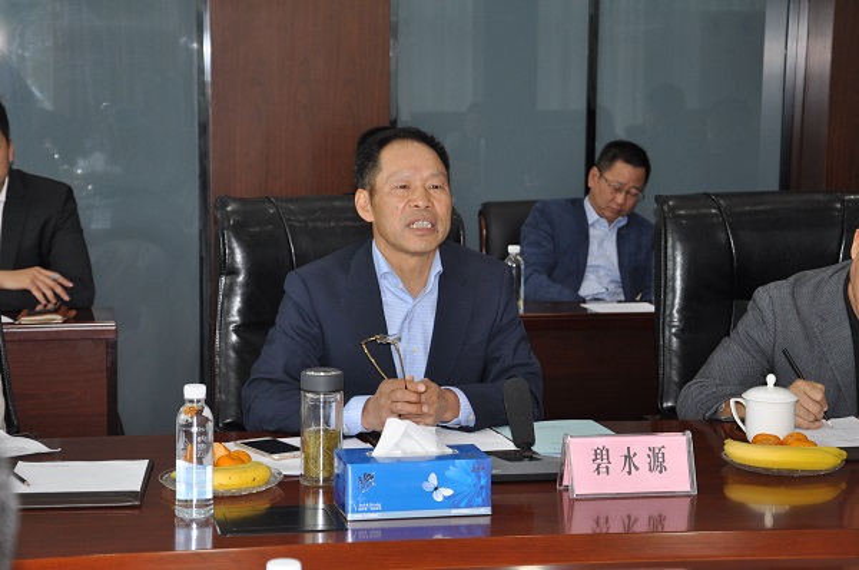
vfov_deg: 17.4
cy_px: 285
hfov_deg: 26.0
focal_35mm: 78
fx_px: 1858
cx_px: 430
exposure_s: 1/60
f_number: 5
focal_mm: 52
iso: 640
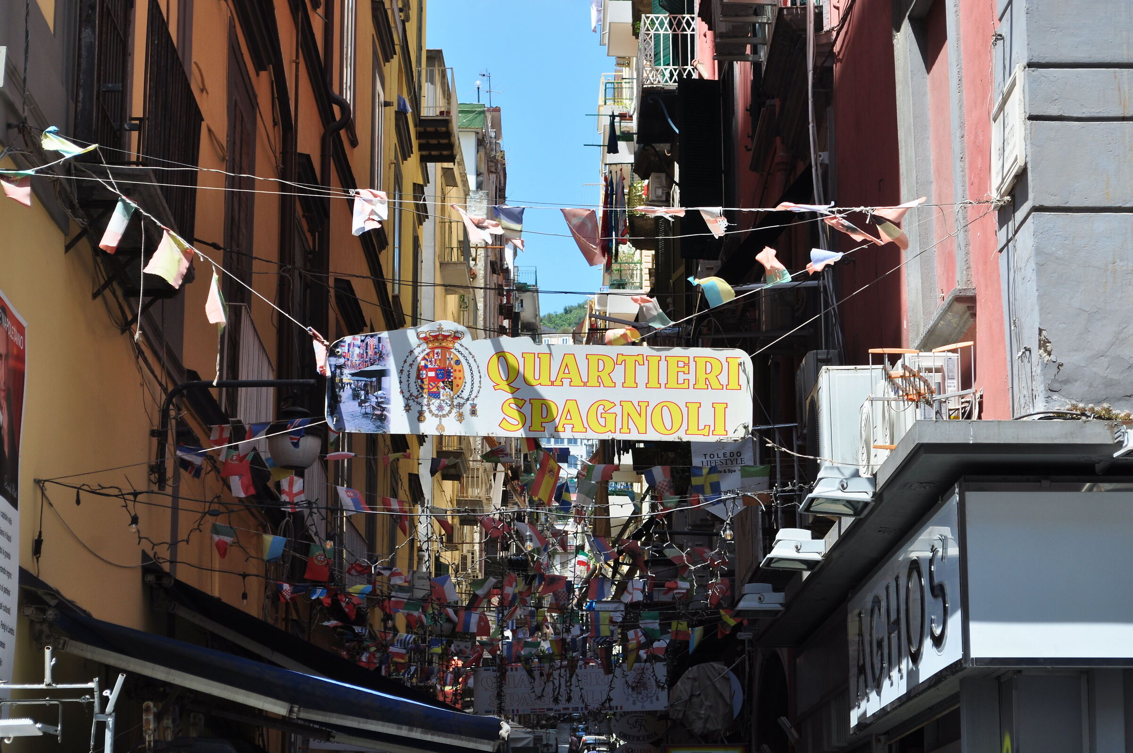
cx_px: 566
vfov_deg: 16.5
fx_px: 2593
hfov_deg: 24.6
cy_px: 376
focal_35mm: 82
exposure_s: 1/250
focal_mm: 55
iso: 200
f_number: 10
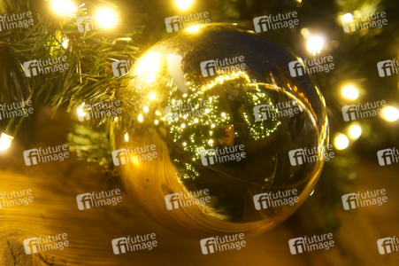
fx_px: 498
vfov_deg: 29.8
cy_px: 133
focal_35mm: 45
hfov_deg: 43.6
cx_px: 200
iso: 640
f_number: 1.4
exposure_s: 1/100
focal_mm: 30
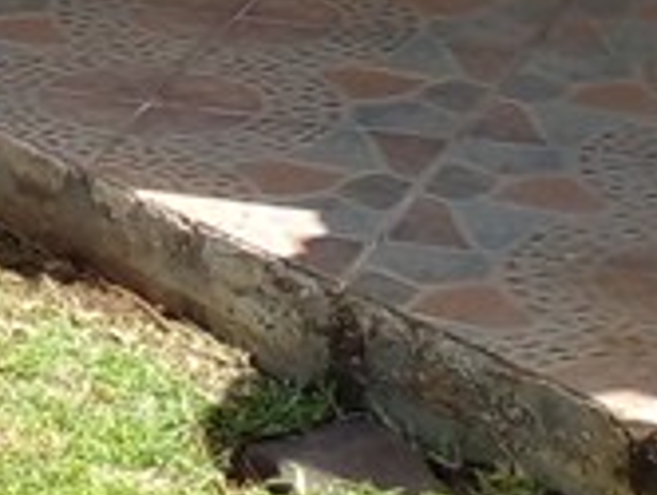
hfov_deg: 9.0
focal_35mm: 208
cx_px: -625
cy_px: -614
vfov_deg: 6.8
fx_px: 3953
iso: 43
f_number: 1.9
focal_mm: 3.6
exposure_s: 1/694
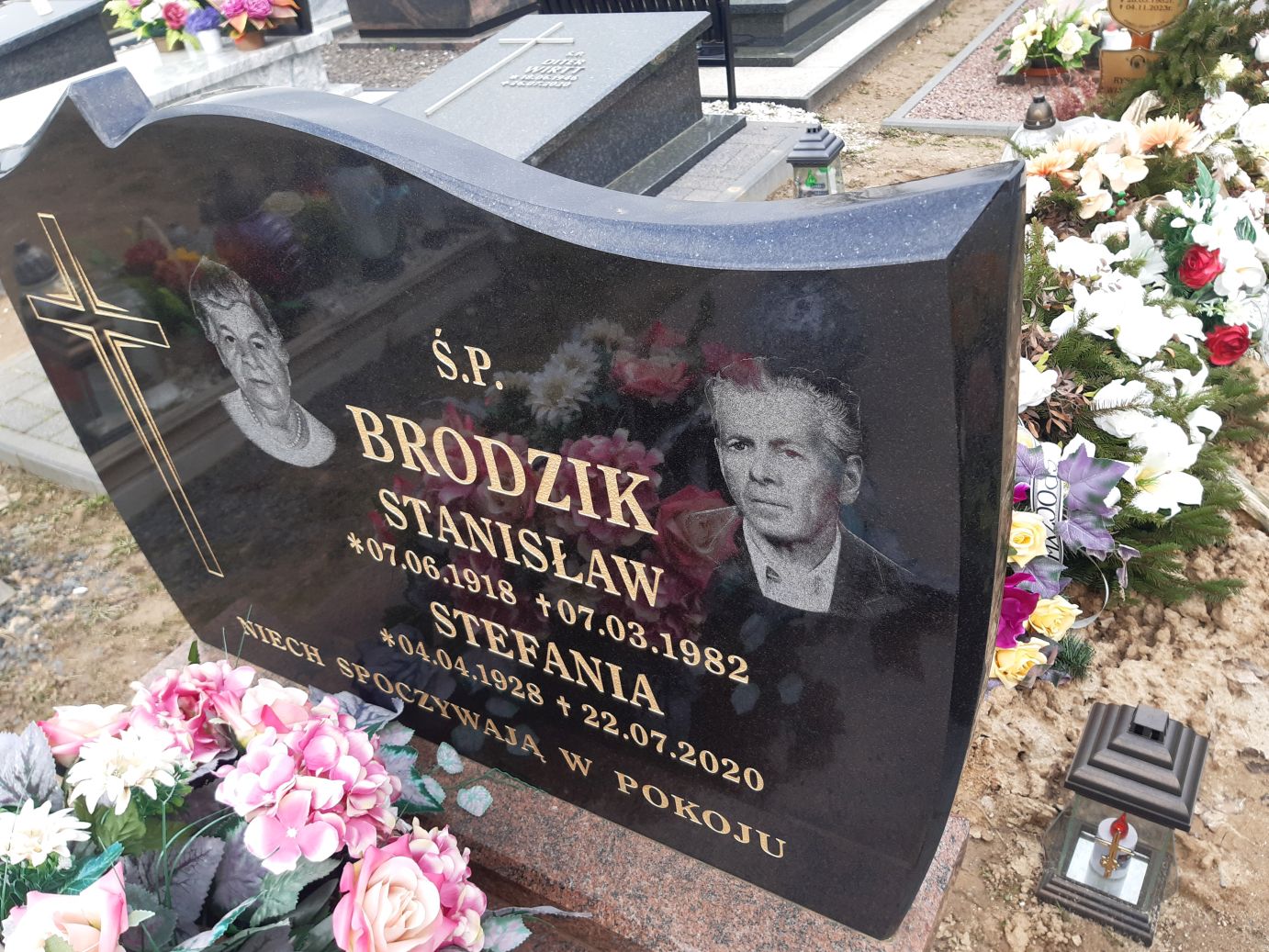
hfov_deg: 67.3
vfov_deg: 53.1
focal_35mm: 26
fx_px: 953
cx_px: 634
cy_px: 476
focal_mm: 3.92
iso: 40
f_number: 1.7
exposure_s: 1/171
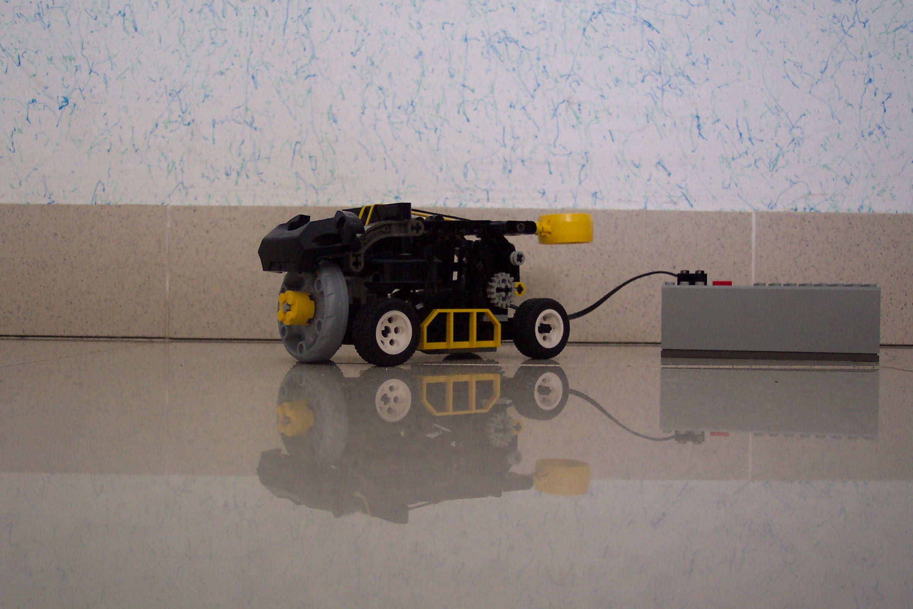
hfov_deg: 50.7
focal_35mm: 38
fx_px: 964
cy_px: 304
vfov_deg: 35.1
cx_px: 456
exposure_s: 1/8
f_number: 2.8
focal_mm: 8
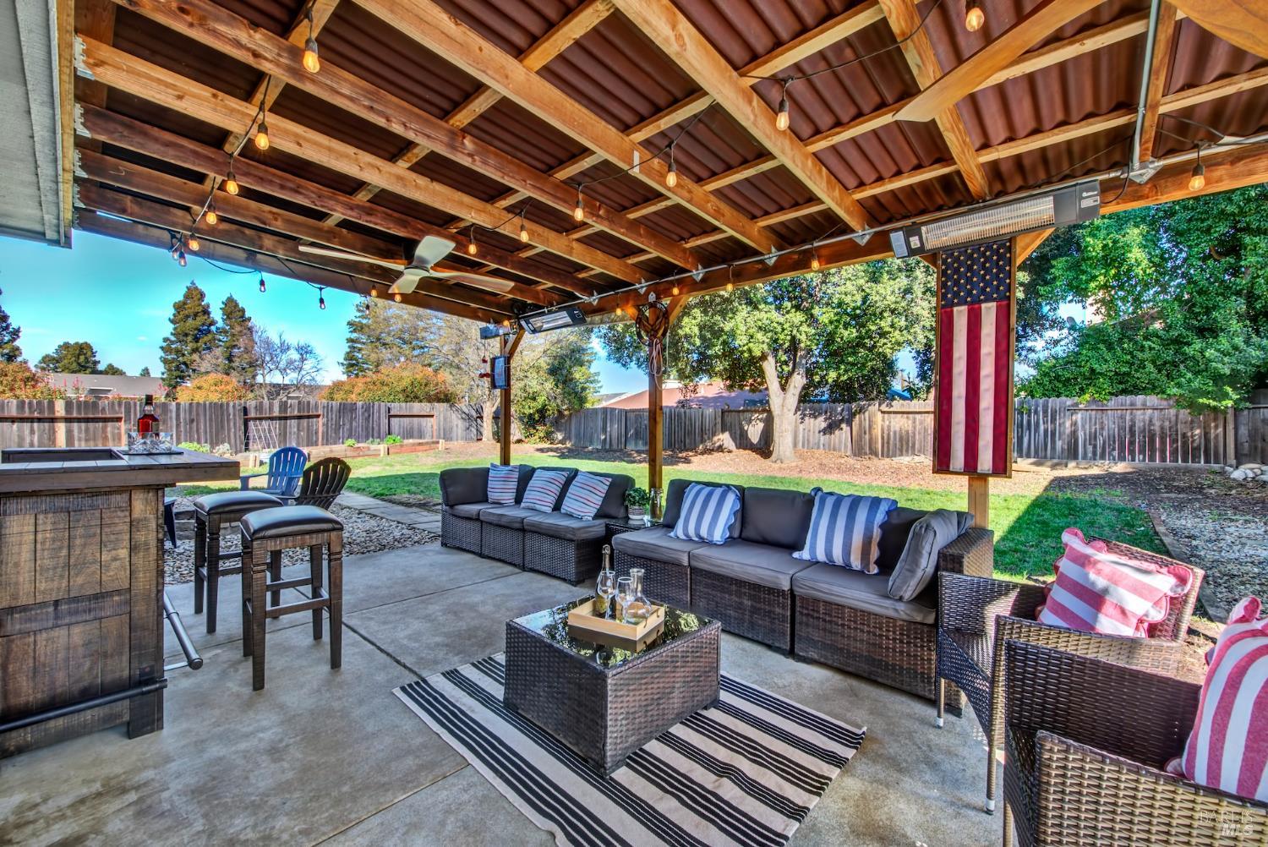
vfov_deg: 81.3
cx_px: 634
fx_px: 493
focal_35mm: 14
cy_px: 424
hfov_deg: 104.2
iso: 100
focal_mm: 14
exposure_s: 1/20
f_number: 14
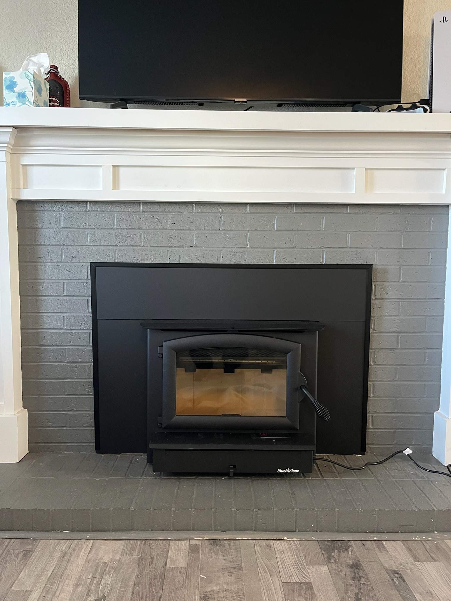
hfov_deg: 53.1
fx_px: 452
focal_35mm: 26
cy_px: 300
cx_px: 226
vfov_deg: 67.3
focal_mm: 5.1
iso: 400
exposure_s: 1/40
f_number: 1.6
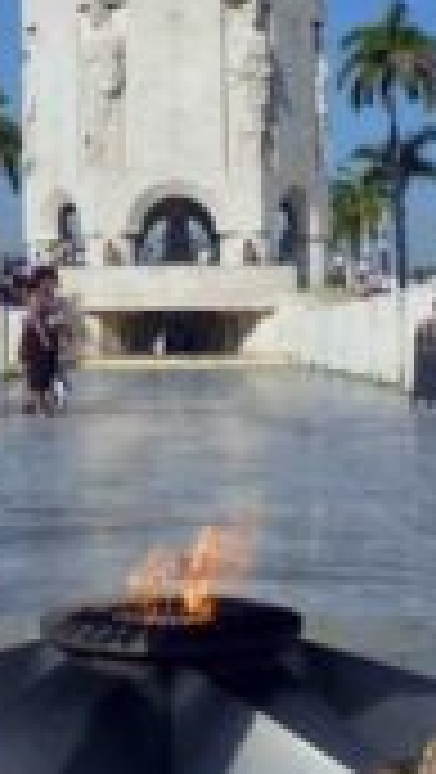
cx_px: 130
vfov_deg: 30.9
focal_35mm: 67
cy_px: 202
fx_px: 1374
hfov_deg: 18.0
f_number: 10
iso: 160
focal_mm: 18
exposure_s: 1/400
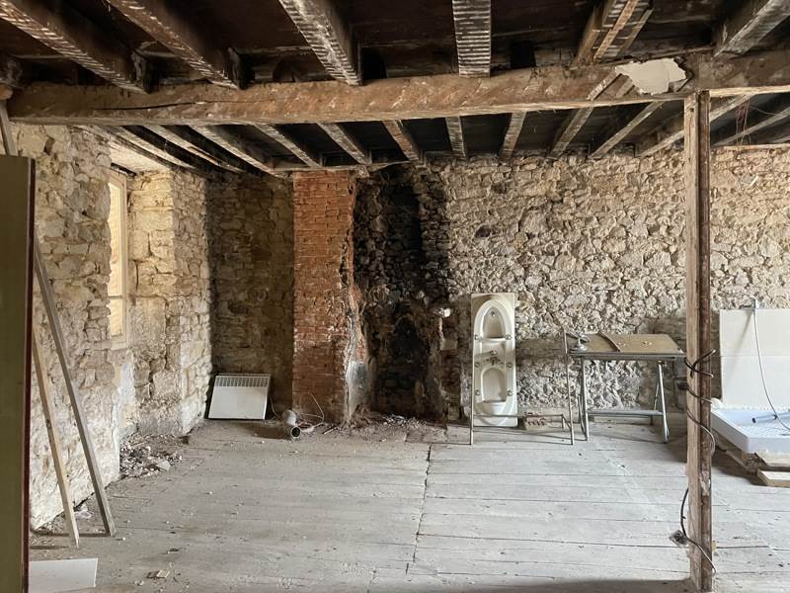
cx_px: 395
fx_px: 593
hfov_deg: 67.3
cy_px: 296
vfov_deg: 53.1
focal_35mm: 26
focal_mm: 4.2
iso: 500
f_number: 1.6
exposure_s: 1/52
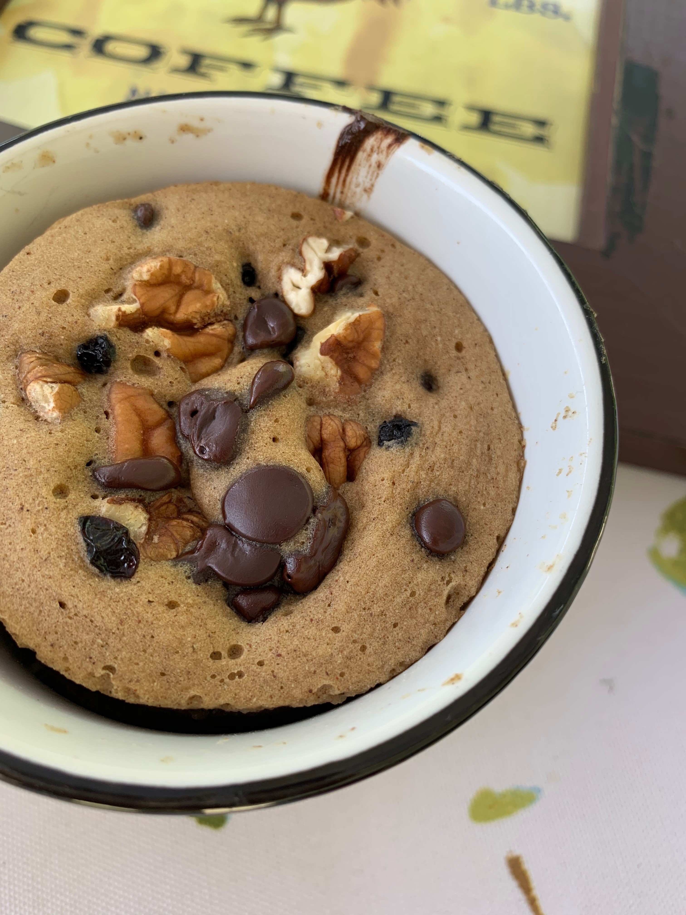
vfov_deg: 67.3
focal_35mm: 26
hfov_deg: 53.1
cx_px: 343
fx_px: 687
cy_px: 458
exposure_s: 1/122
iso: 32
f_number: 1.8
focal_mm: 4.25
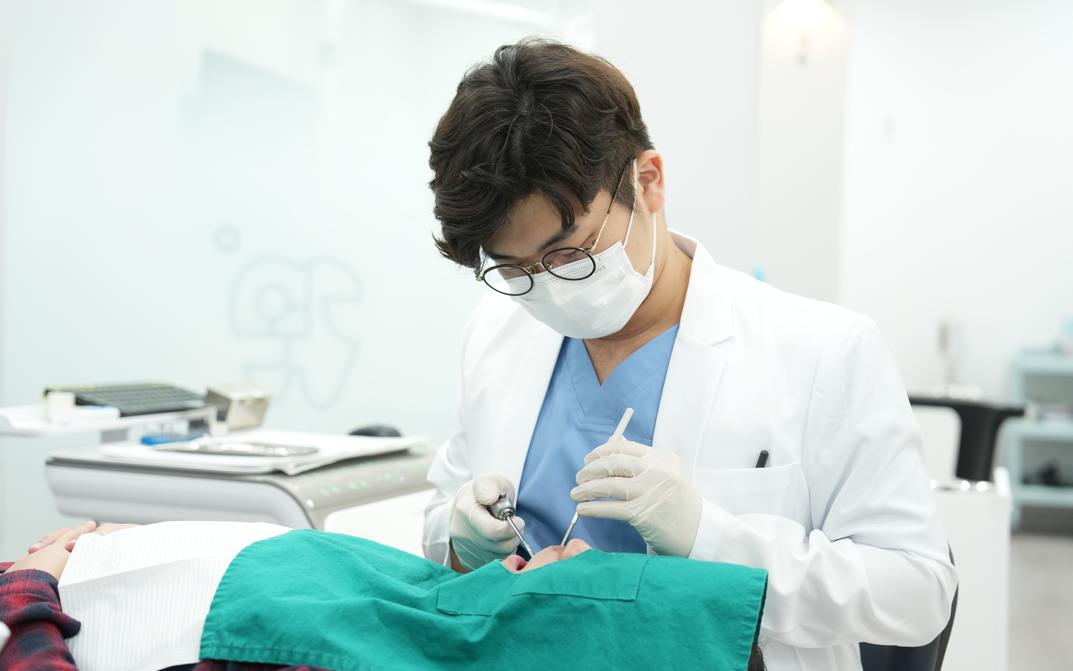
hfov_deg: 35.7
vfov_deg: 22.7
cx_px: 543
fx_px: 1667
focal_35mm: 57
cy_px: 358
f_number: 2.8
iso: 500
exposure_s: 1/160
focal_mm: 53
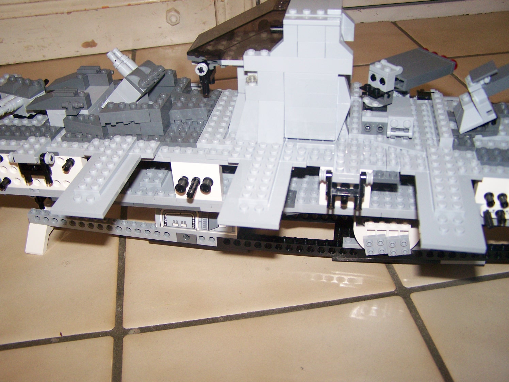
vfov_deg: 37.7
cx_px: 254
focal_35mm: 38
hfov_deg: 49.0
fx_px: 559
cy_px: 191
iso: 160
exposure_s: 1/60
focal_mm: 6.3
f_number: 2.8
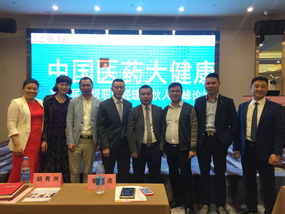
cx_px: 142
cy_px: 107
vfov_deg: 48.2
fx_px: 239
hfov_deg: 61.7
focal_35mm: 29
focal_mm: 4.15
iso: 64
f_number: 2.2
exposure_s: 1/33
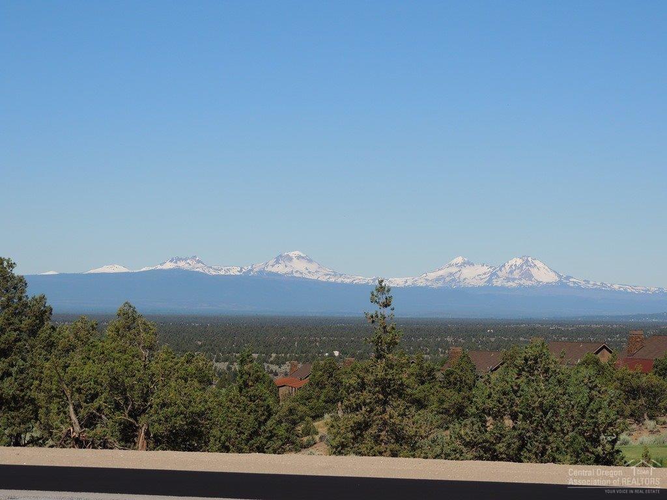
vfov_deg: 14.8
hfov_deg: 19.6
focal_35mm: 100
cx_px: 334
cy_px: 250
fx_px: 1927
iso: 100
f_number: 4.1
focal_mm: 17.8
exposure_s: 1/1250
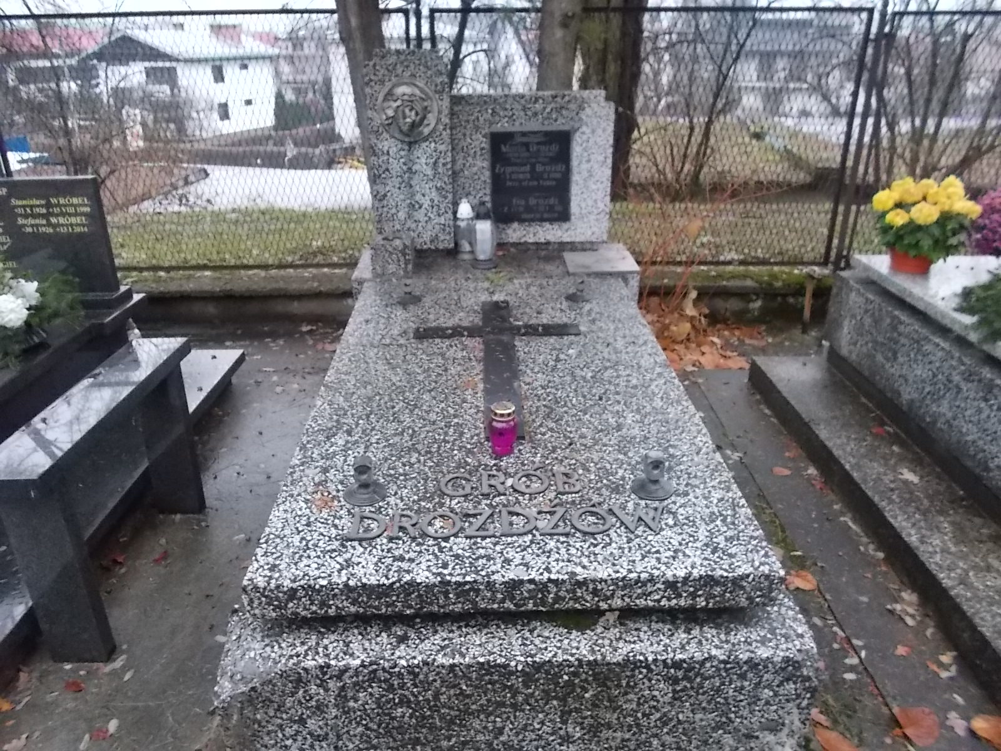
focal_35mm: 26
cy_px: 376
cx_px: 500
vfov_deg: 53.1
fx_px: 752
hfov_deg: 67.3
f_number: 3.2
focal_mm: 4.6
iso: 400
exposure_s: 1/160
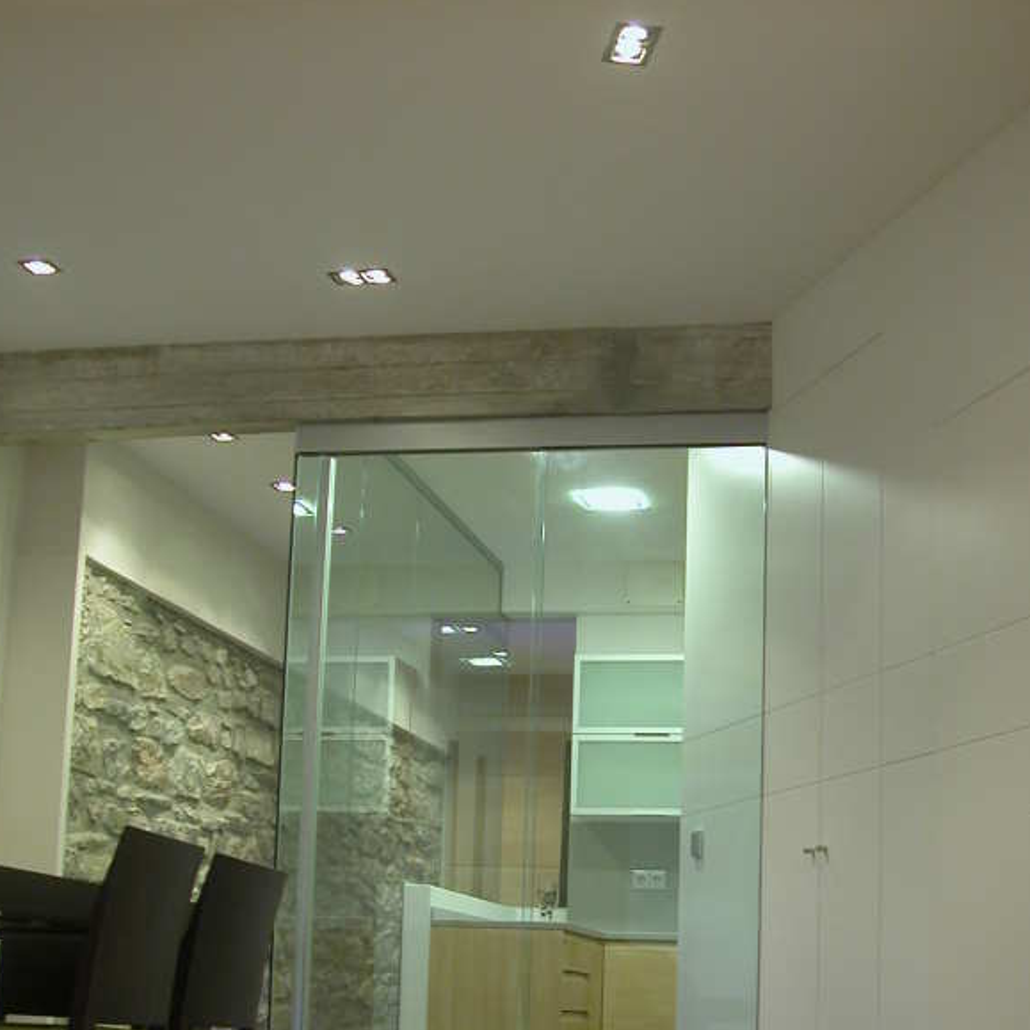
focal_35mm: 57
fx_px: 1919
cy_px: 712
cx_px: 601
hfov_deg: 30.0
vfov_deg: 29.8
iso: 100
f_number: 2.8
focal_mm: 8.9
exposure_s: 1/11.5
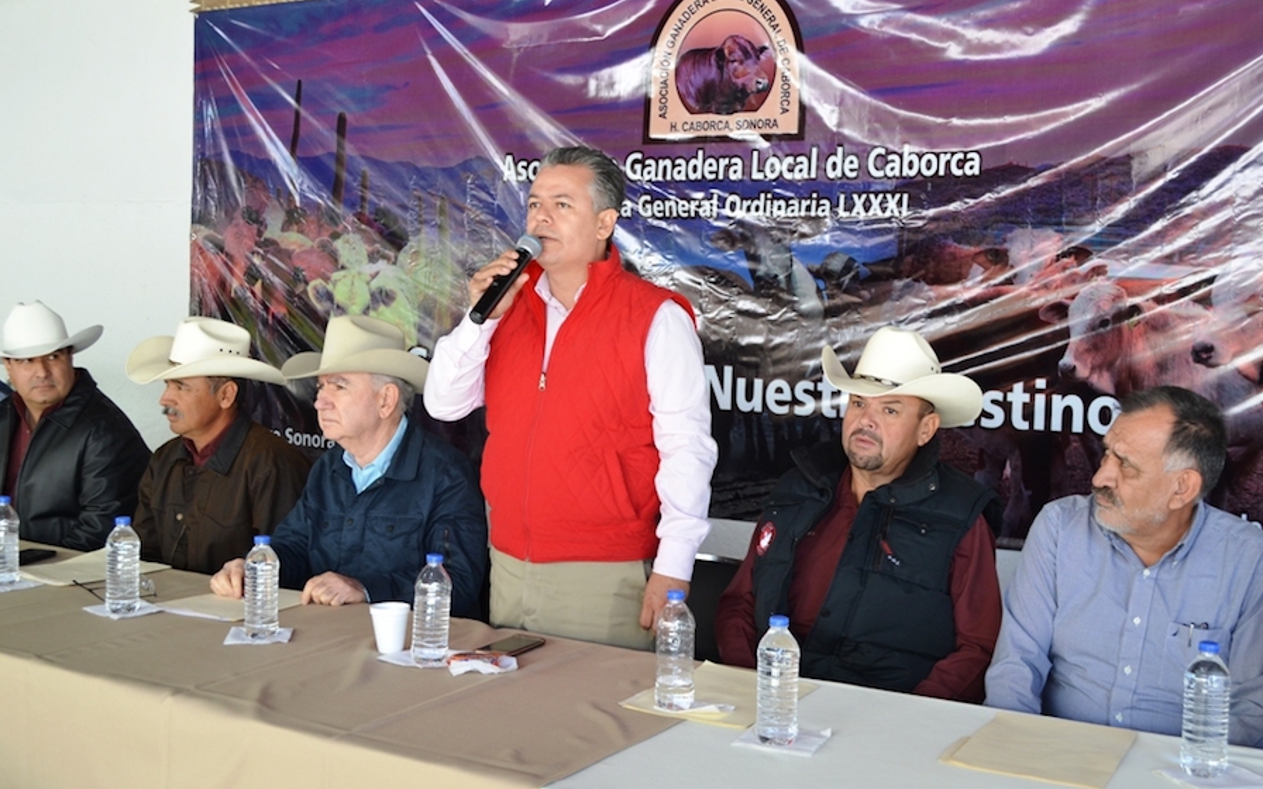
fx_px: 1480
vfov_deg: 29.9
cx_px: 632
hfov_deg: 46.2
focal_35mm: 43
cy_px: 394
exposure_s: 1/100
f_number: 5
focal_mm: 28
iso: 400
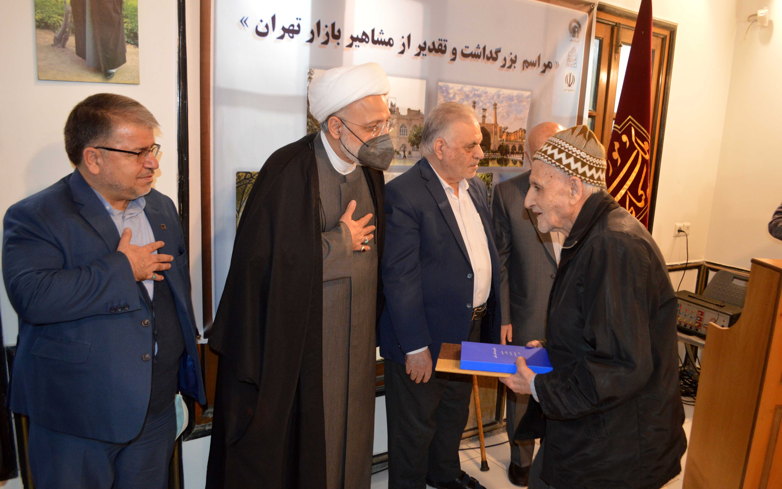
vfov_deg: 44.5
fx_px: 597
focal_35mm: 28
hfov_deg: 66.5
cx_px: 390
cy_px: 248
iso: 1100
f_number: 3.5
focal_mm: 18
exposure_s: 1/60
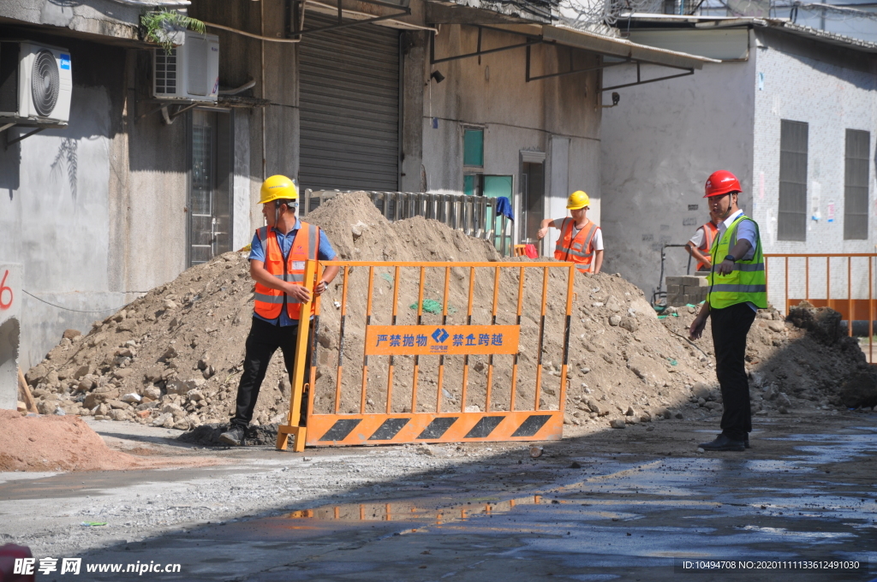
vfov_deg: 8.7
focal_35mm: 158
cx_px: 438
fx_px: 3832
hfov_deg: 13.1
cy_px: 291
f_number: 6.3
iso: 200
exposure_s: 1/640
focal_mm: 105
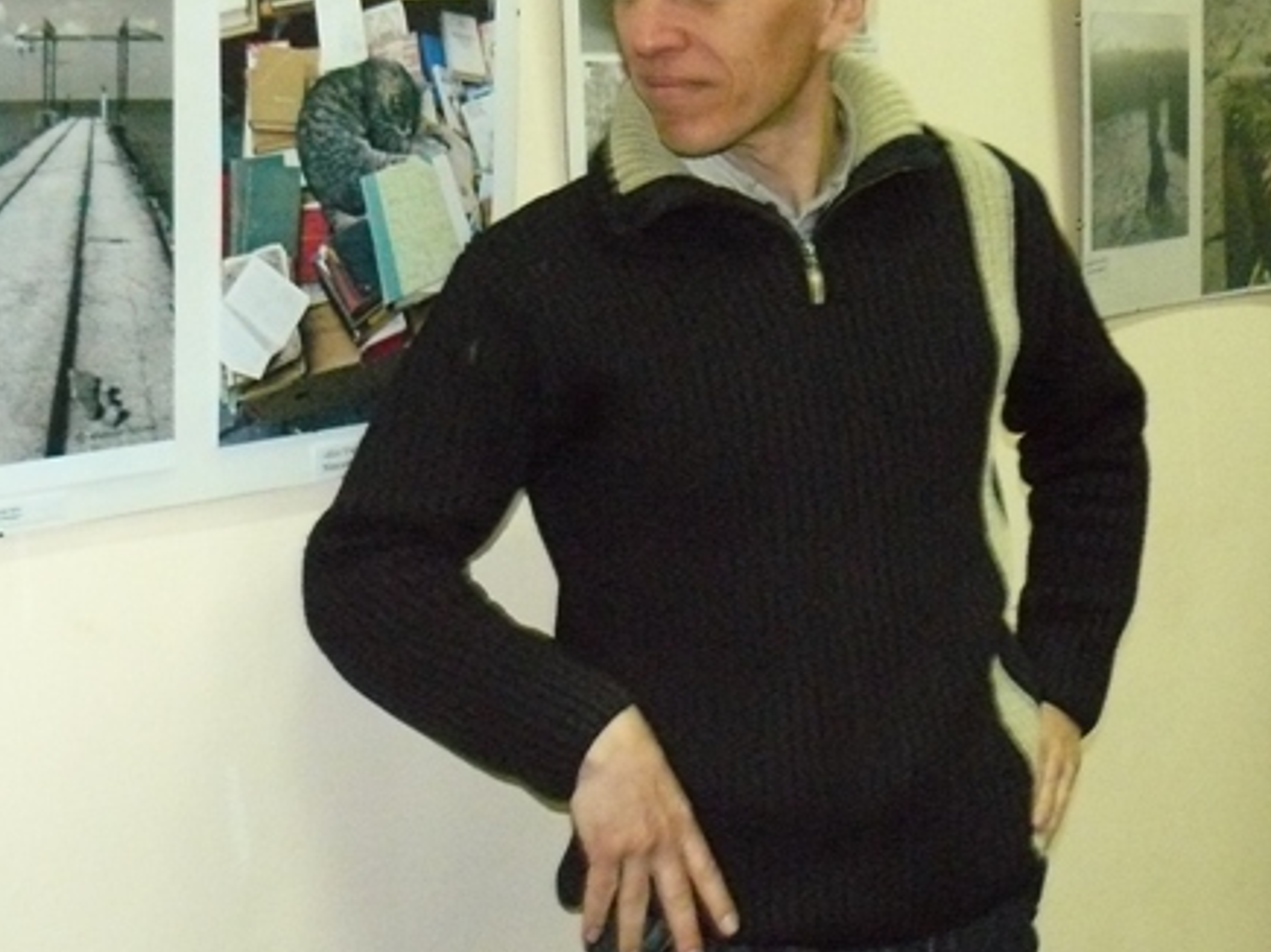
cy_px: 415
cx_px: 739
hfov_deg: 36.1
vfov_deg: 27.5
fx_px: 1945
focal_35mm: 53
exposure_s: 1/30
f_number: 2.8
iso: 800
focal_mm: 6
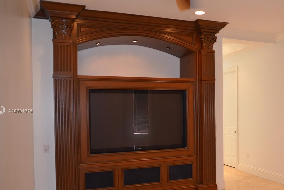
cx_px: 189
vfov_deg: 35.9
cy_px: 111
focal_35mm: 37
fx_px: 292
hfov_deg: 50.9
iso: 450
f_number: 3.5
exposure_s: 1/60
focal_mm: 18
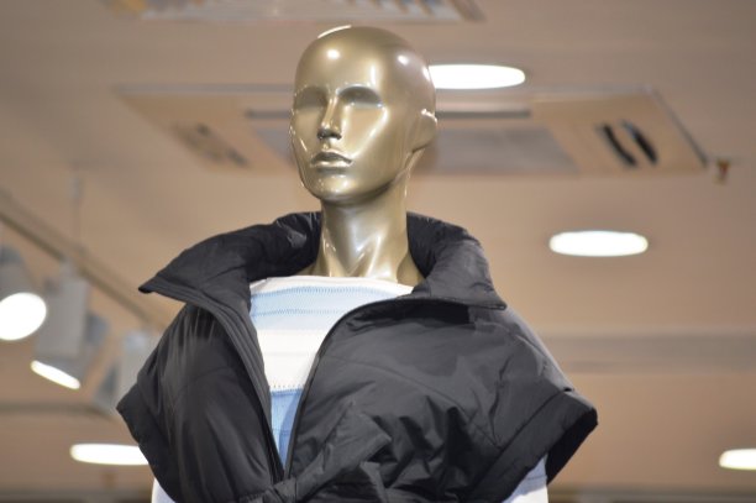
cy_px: 252
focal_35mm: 300
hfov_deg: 6.9
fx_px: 6295
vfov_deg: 4.6
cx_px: 378
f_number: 5.6
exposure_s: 1/100
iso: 400
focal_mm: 200
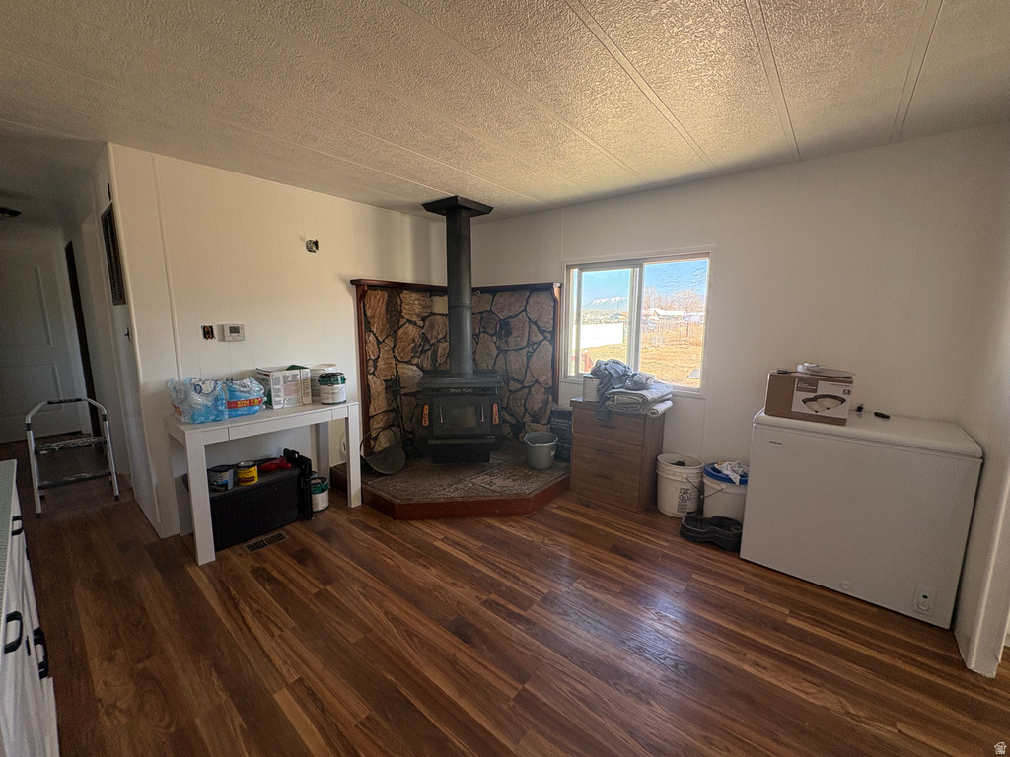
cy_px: 378
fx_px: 408
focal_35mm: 14
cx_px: 505
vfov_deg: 85.7
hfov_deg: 102.1
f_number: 2.2
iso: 160
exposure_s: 1/99
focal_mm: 2.22
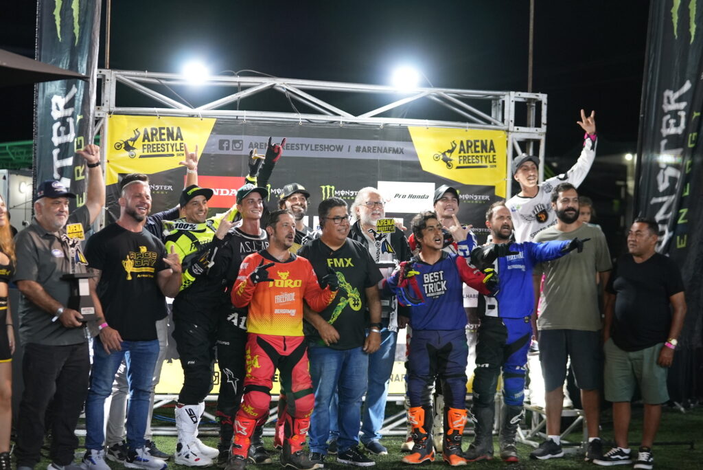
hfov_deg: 28.8
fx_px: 1368
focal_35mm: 70
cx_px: 352
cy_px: 235
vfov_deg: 19.5
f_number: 2.8
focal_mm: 70
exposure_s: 1/160
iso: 4000
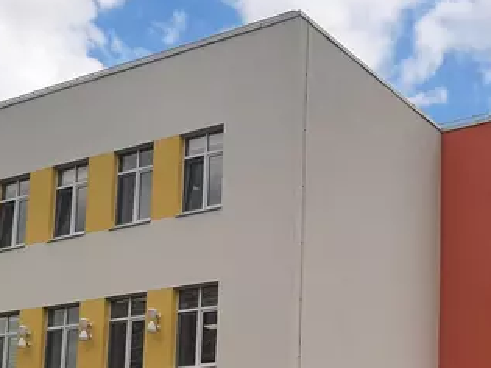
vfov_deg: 21.2
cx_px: 410
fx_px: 936
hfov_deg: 28.6
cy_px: 402
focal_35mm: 66
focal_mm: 3.93
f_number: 1.7
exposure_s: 1/2770
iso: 40
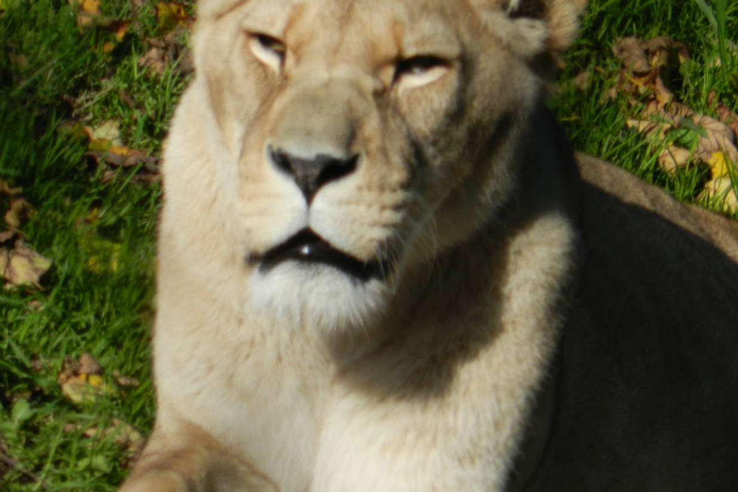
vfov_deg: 1.3
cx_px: 334
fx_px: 22258
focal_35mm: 1086
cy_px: 222
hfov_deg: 1.9
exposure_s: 1/800
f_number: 5.7
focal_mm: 144
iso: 160
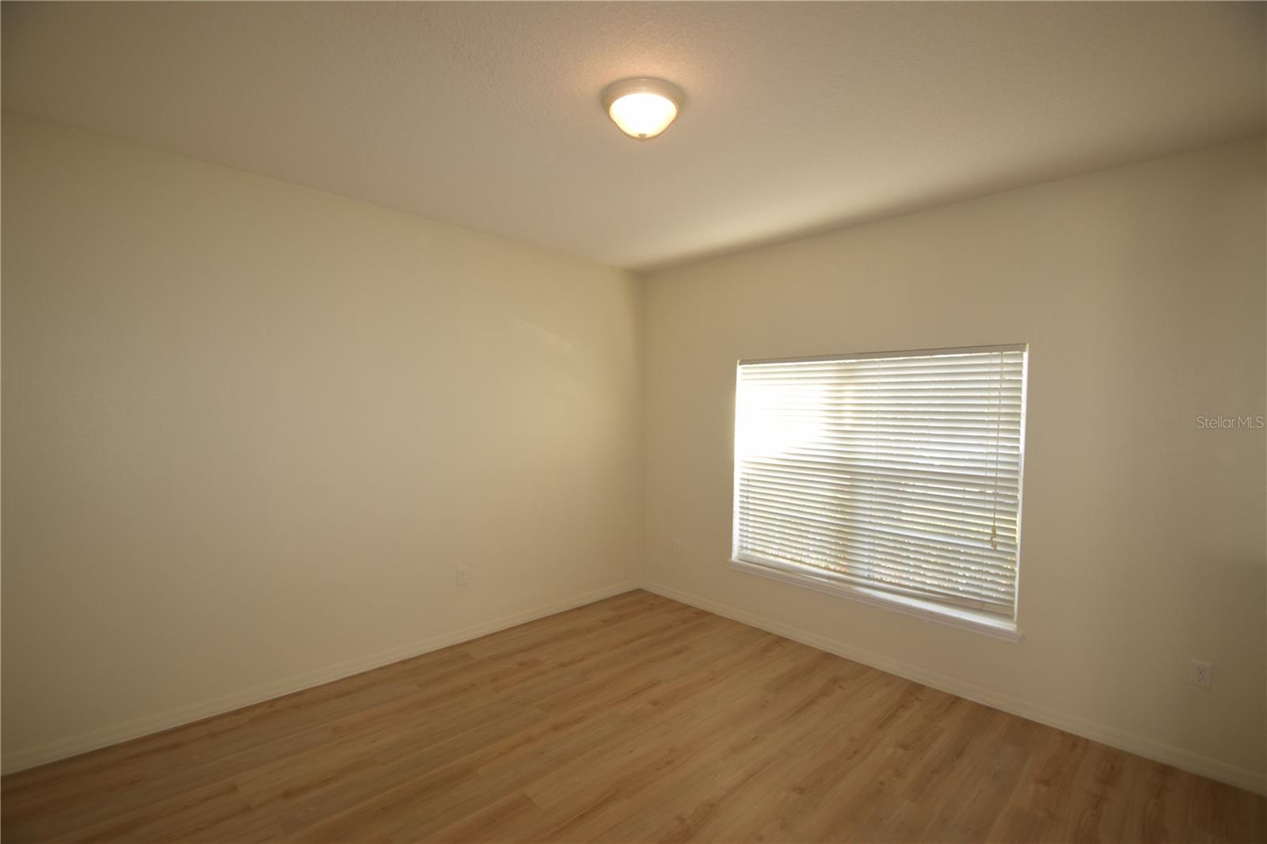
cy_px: 422
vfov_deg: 77.3
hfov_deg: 100.4
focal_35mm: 15
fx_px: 528
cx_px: 634
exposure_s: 1/100
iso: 400
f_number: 3.5
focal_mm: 10
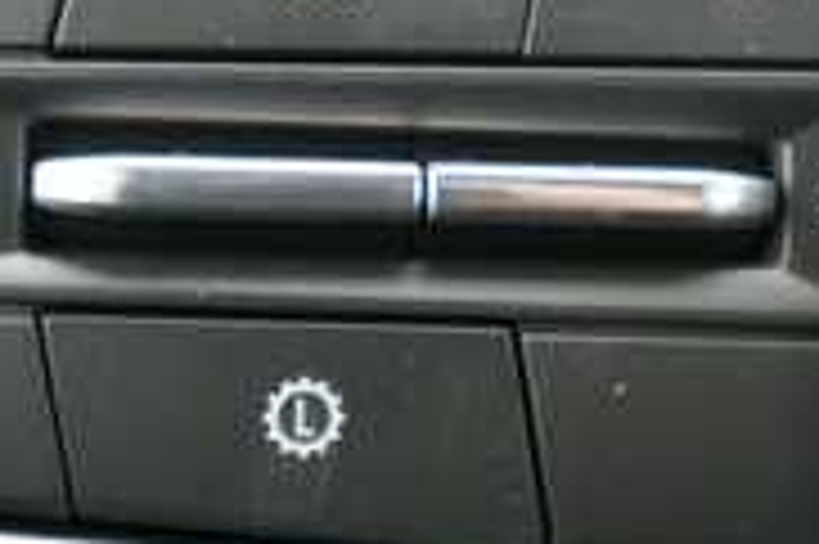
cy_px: 187
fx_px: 1500
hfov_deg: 30.5
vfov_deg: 20.5
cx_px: 450
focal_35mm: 66
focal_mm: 20
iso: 900
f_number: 5.6
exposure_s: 1/125
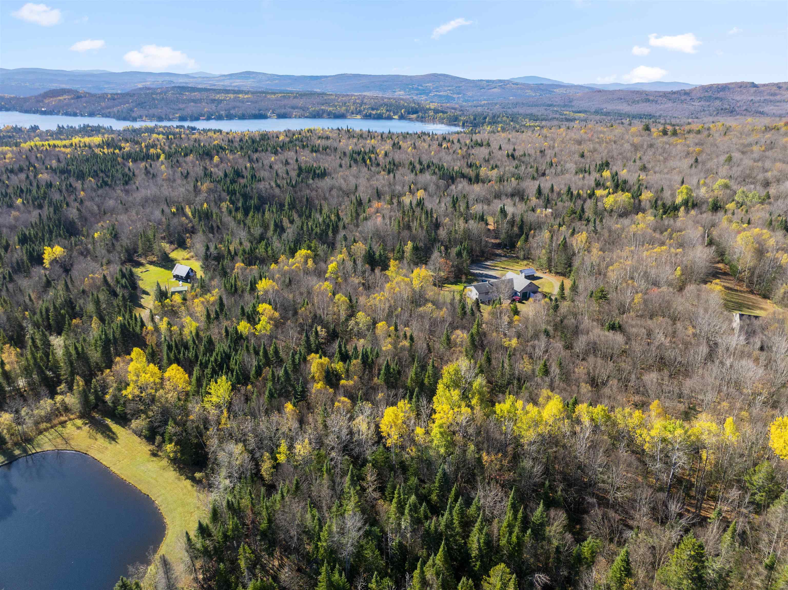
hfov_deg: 71.6
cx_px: 394
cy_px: 295
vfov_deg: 56.8
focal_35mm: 24
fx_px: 546
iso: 330
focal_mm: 12.29
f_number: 2.8
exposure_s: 1/2500
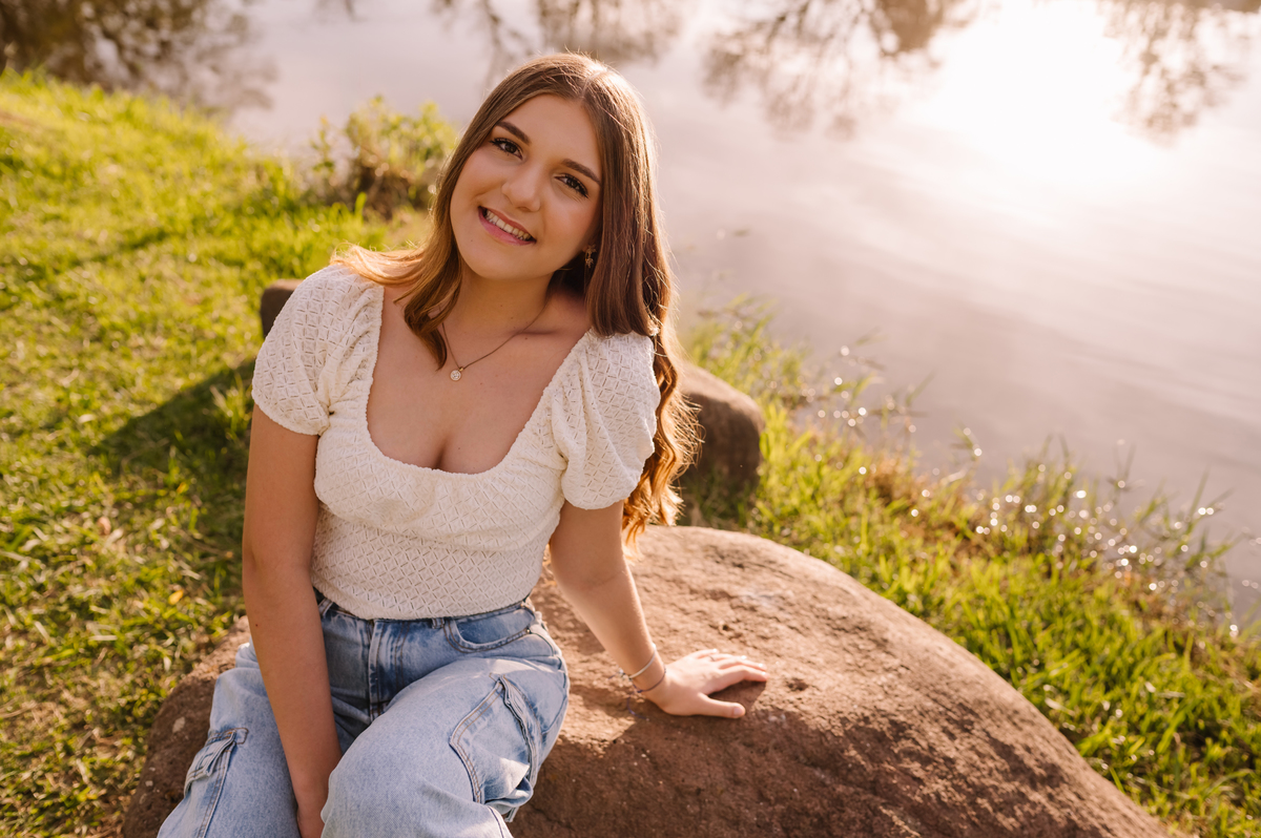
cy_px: 419
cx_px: 630
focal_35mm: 35
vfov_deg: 37.8
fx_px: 1225
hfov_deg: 54.5
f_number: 3.5
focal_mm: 35
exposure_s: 1/1000
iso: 160
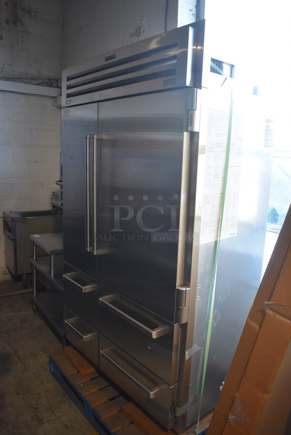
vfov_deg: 67.3
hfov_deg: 48.0
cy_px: 218
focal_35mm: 27
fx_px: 327
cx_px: 146
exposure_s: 1/125
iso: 800
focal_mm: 18
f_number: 3.5
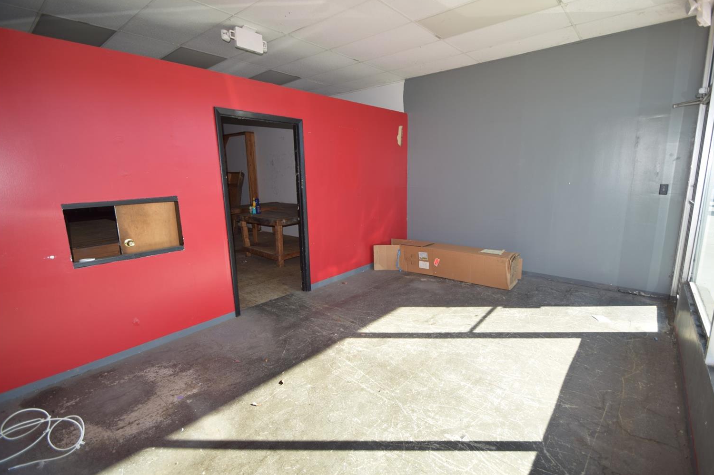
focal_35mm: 16
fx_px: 317
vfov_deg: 73.7
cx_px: 376
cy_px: 233
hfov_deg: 96.7
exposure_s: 1/200
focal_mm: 10
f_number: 3.5
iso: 160
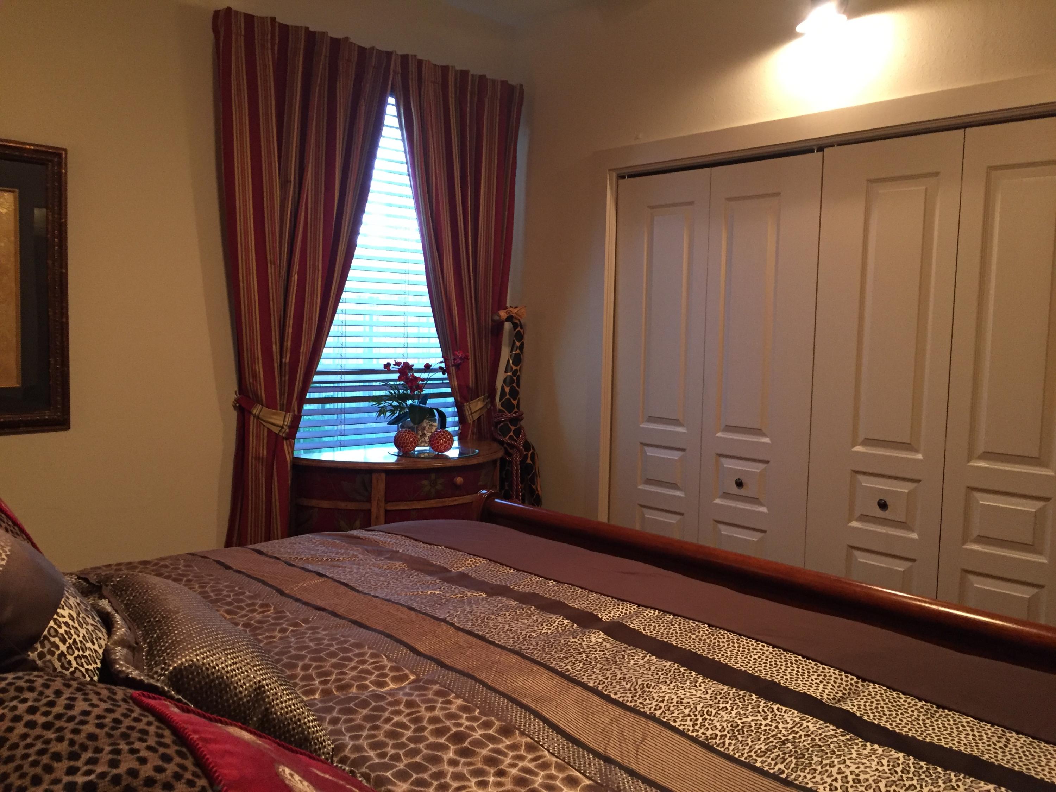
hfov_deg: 61.7
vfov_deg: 48.2
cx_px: 528
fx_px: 885
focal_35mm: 29
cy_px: 396
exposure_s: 1/30
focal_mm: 4.15
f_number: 2.2
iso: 160
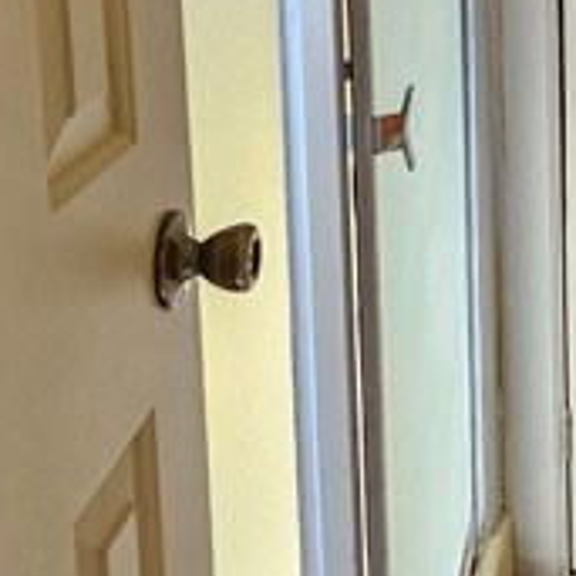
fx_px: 1431
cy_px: -71
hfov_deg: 21.2
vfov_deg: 21.5
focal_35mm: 76
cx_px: 694
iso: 400
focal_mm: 6.3
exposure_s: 1/240
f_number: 1.7
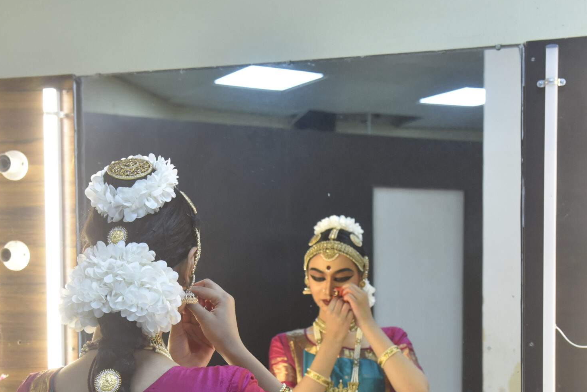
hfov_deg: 30.5
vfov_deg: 20.3
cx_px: 275
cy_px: 332
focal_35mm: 66
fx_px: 1077
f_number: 4
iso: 1250
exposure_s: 1/100
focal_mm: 38
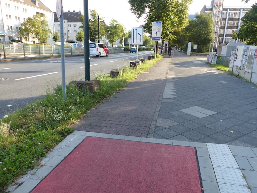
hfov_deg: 69.4
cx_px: 128
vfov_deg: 54.9
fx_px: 186
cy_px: 96
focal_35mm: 25
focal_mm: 4.5
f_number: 4
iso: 100
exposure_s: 1/100
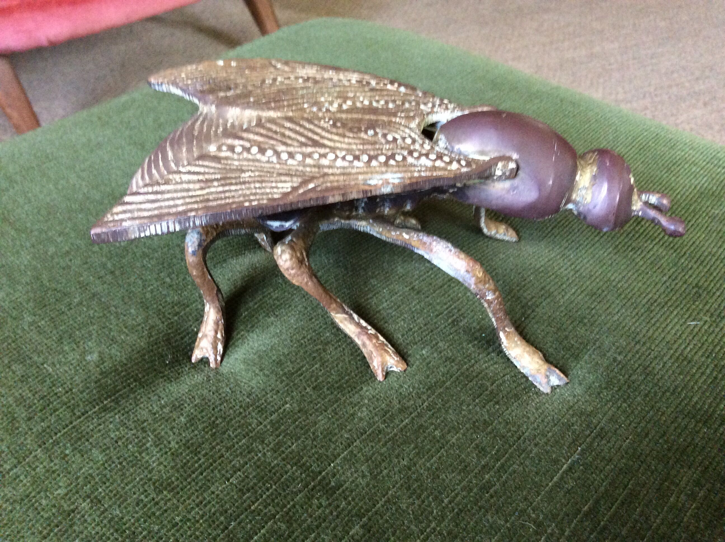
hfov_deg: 56.9
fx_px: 669
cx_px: 362
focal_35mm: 32
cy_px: 271
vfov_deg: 44.1
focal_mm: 3.3
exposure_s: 1/20
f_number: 2.4
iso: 250
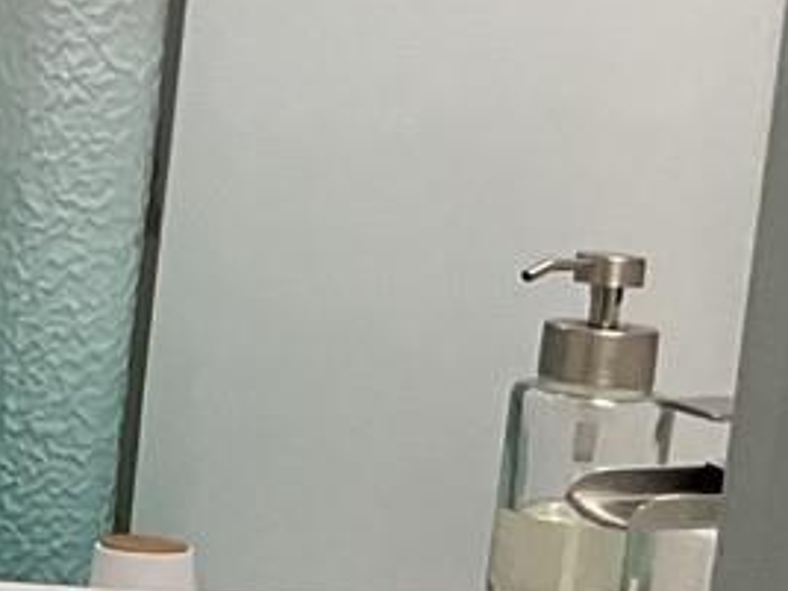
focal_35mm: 173
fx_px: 3938
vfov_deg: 8.6
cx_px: -967
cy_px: 368
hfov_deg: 10.2
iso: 40
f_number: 1.8
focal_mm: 3
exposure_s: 1/120
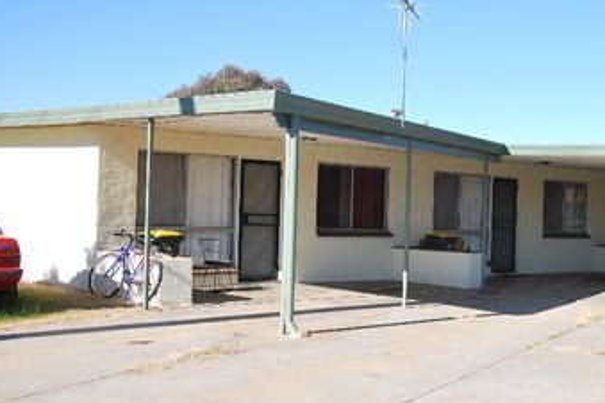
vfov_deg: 25.1
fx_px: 907
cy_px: 206
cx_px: 410
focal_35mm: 54
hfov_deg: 36.4
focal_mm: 26
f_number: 7.1
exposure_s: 1/200
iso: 100
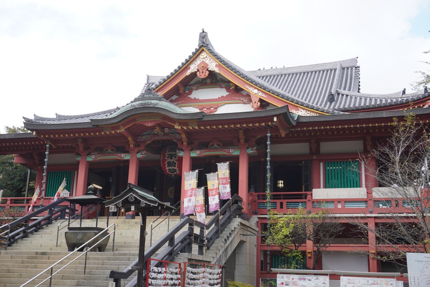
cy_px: 144
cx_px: 215
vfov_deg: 29.9
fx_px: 538
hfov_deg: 43.6
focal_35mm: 45
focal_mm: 30
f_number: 8
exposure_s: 1/80
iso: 100
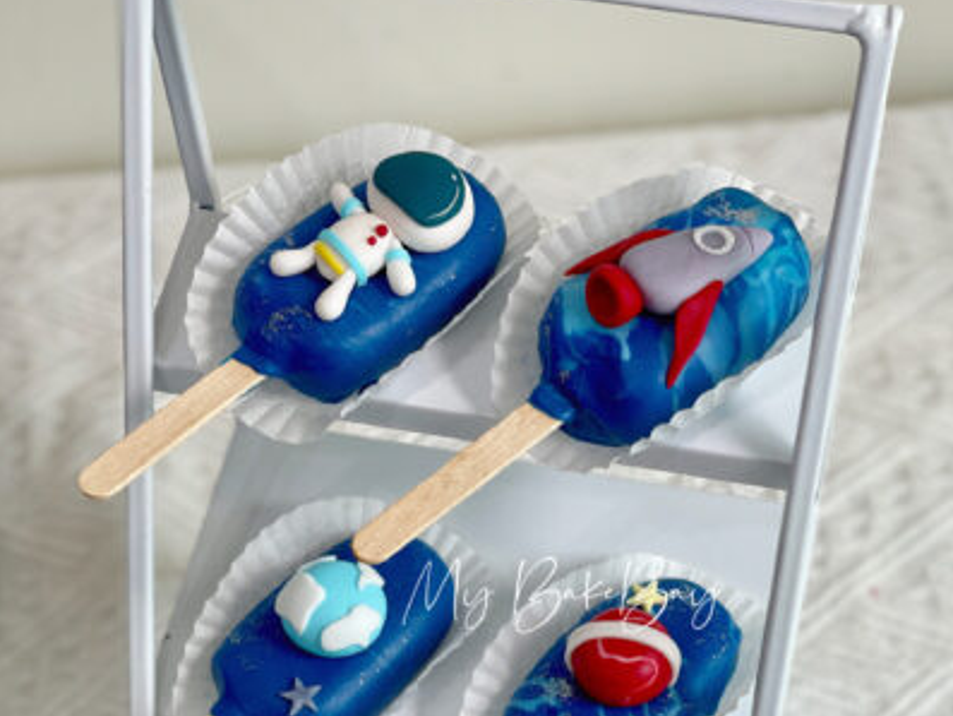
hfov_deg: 22.8
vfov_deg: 17.0
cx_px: 475
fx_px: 2368
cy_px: 607
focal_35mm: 86
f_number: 2.2
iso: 64
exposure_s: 1/121
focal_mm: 7.5
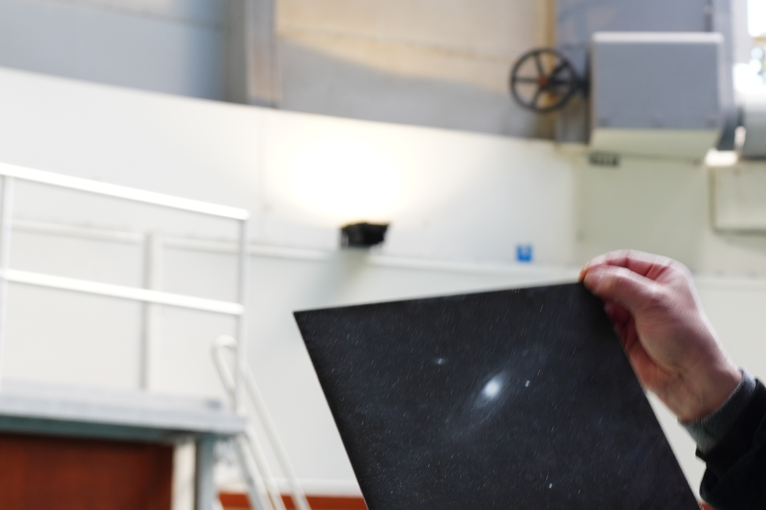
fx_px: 2659
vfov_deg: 11.0
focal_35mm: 125
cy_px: 178
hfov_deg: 16.1
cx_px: 765
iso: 200
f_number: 4
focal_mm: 36
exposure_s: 1/60
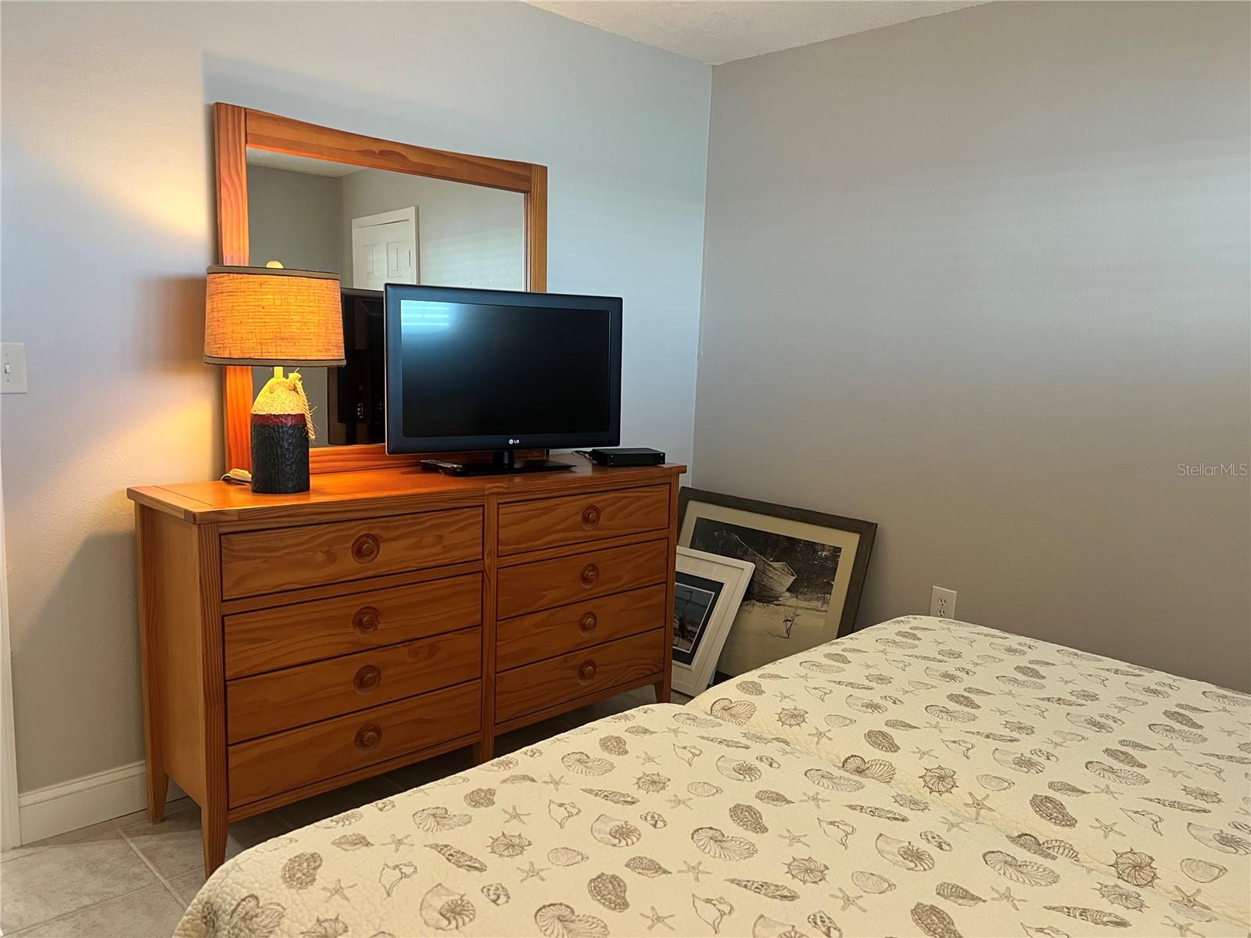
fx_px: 940
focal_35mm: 26
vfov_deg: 53.1
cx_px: 626
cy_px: 469
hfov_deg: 67.3
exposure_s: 1/60
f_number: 1.5
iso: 250
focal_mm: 5.7
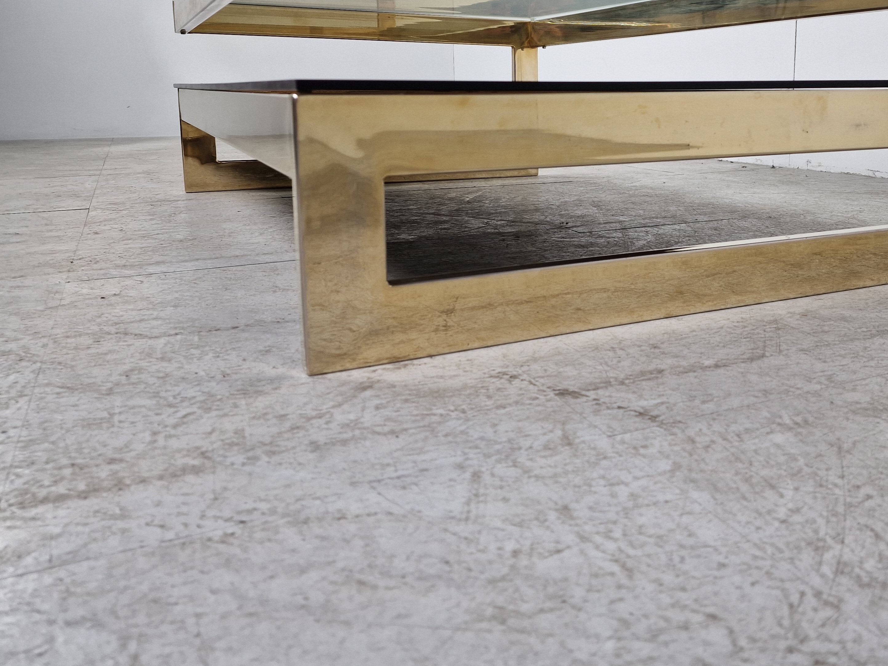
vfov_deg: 43.5
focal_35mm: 32
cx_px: 597
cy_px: 218
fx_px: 821
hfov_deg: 55.5
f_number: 1.8
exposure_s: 1/180
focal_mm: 6.4
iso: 125
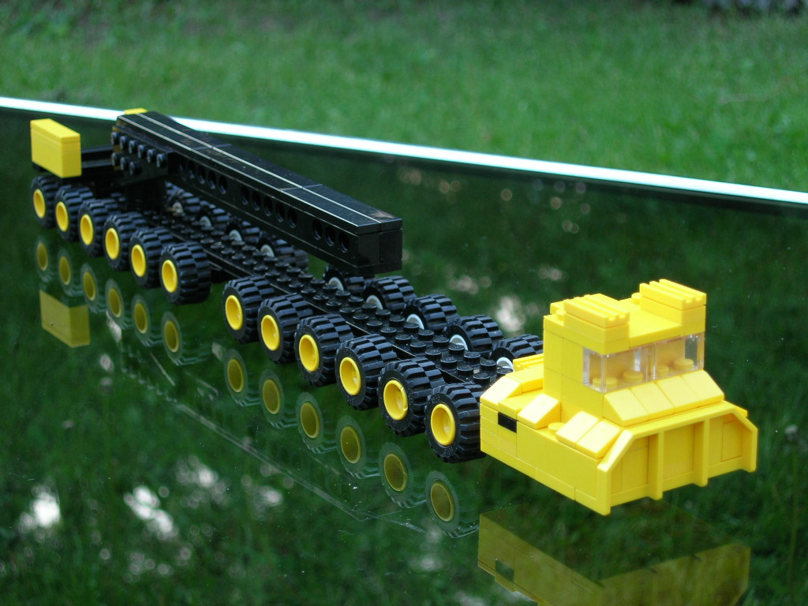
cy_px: 303
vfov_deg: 18.0
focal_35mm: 82
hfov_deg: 23.8
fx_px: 1914
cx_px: 404
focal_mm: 17
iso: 64
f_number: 4
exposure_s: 1/9.4
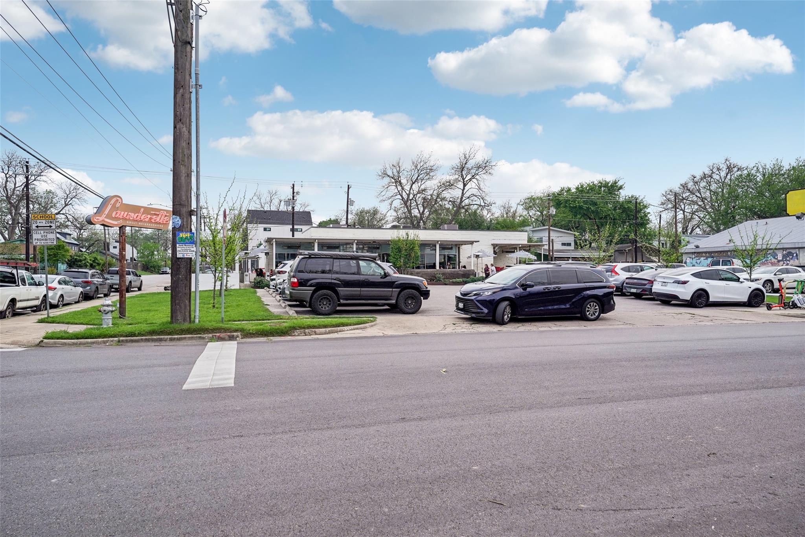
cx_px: 402
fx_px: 537
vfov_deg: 53.1
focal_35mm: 24
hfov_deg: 73.7
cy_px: 268
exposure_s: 1/1250
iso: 800
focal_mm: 24
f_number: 8
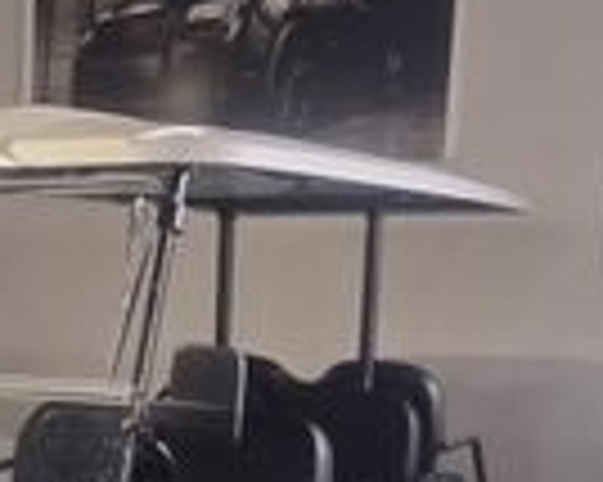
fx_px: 1302
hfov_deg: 25.4
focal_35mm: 73
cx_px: 86
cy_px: 536
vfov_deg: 20.0
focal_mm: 4.71
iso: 105
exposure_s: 1/60
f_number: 1.7
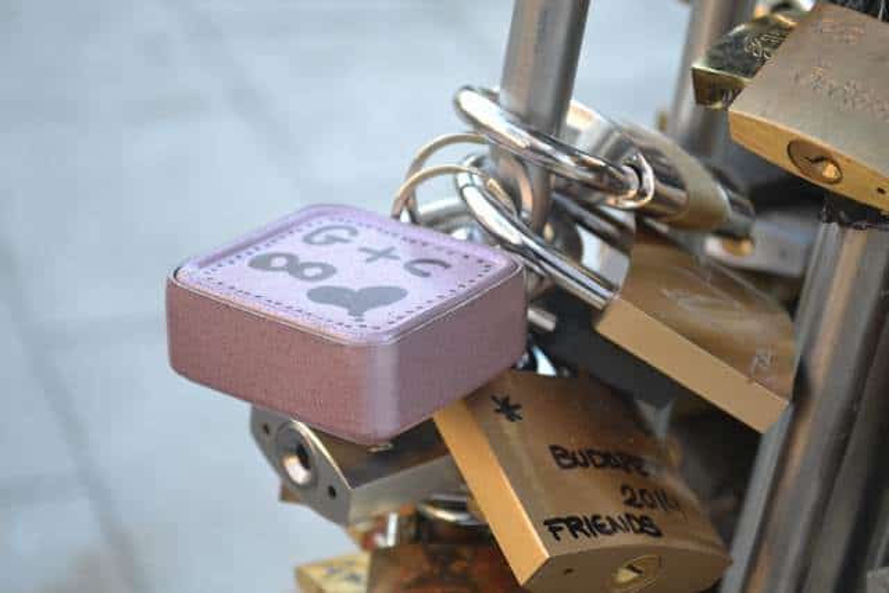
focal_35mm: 78
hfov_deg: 26.0
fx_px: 1926
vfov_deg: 17.5
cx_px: 444
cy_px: 296
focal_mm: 52
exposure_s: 1/50
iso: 400
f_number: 5.6
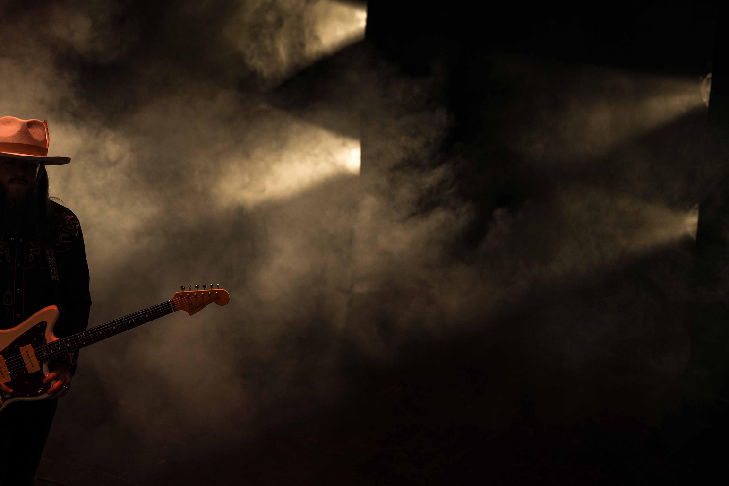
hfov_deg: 11.7
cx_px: 327
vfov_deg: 7.8
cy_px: 224
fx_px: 3543
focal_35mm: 175
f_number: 2.2
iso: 400
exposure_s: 1/640
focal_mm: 135
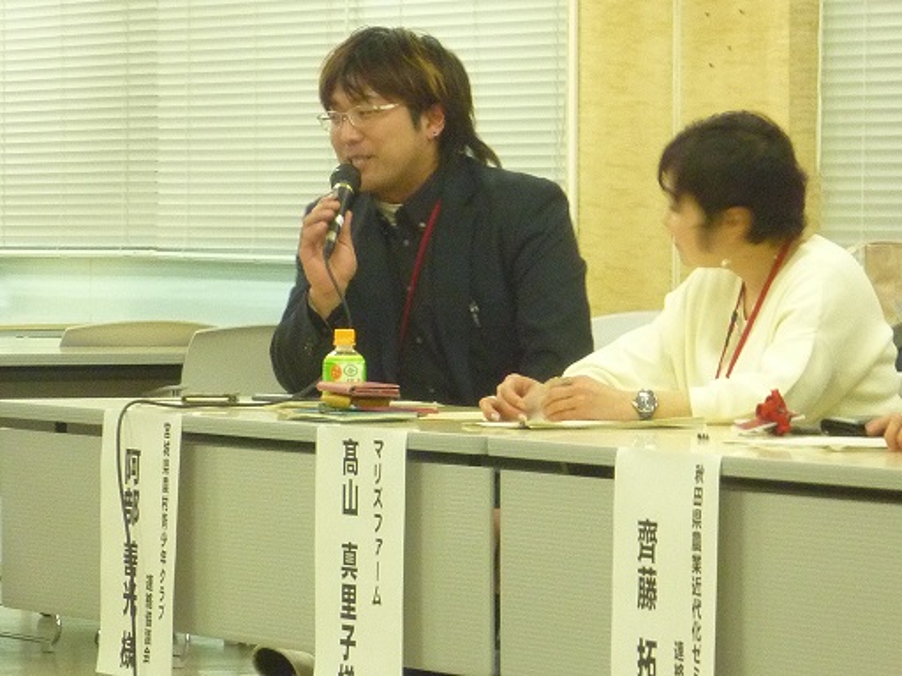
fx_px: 6150
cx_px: 451
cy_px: 338
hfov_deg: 8.4
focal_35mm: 236
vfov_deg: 6.3
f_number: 5.9
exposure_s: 1/10
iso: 400
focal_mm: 22.5
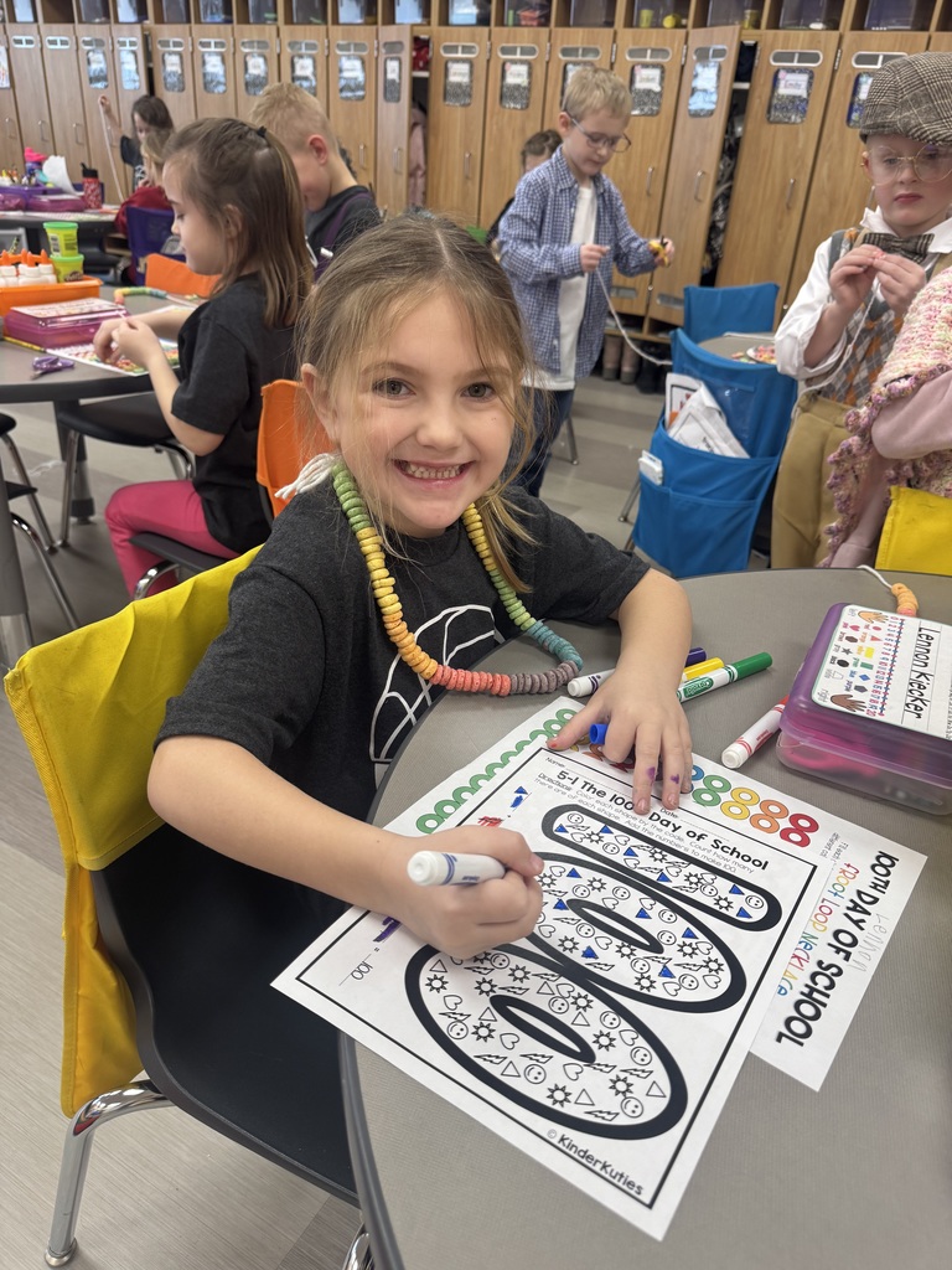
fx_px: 880
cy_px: 635
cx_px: 476
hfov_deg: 56.8
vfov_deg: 71.6
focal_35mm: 24
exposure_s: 1/120
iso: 125
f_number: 1.78
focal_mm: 6.76
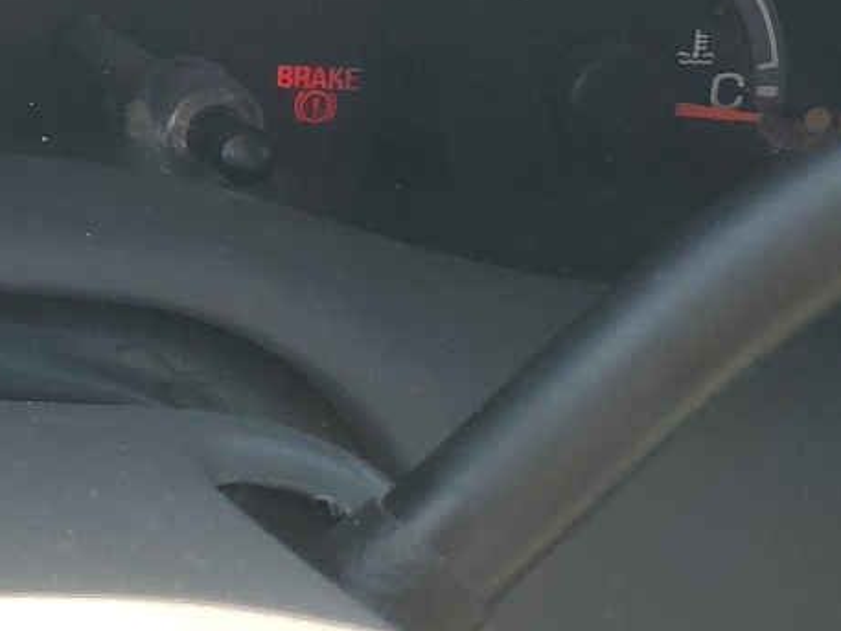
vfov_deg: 15.7
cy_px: -88
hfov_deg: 18.6
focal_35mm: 91
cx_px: -488
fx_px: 2211
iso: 50
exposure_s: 1/278
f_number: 1.5
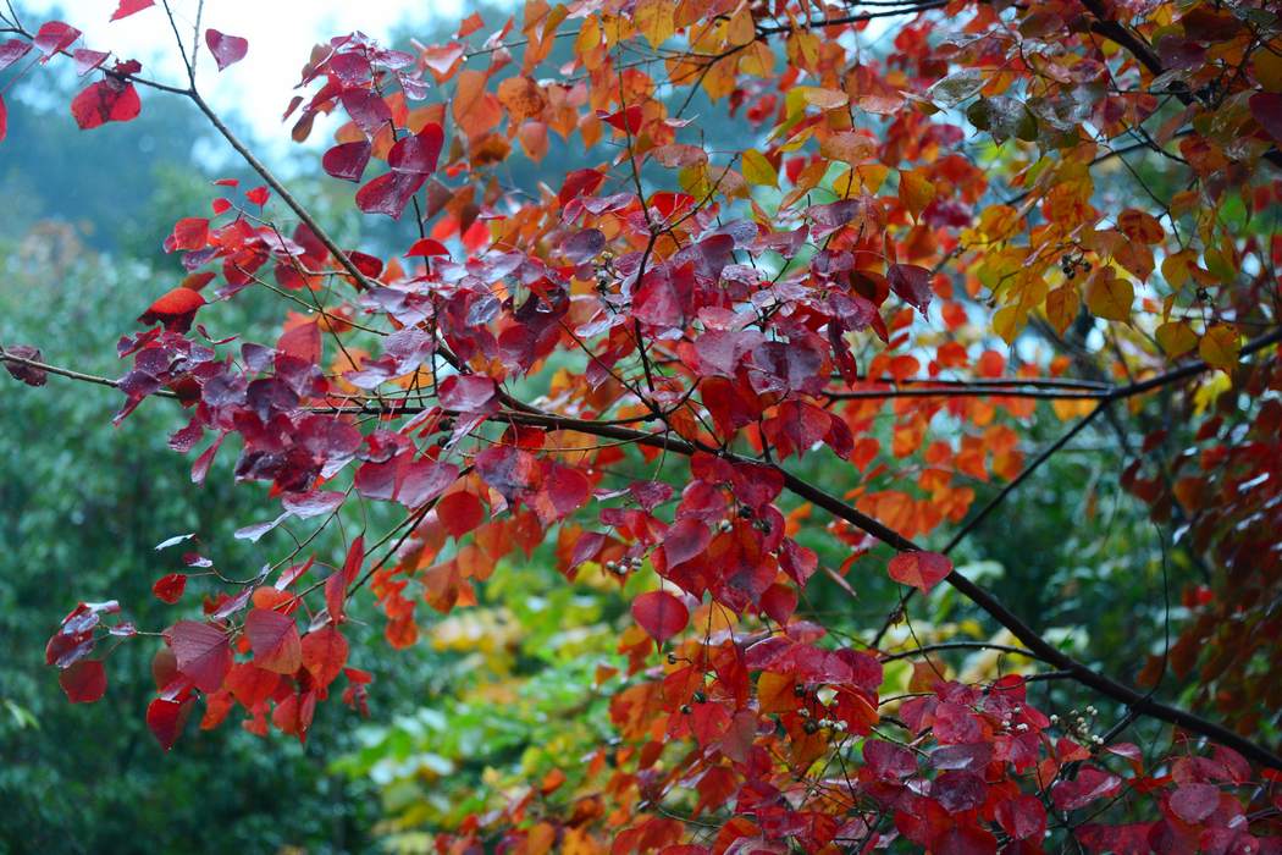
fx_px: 3027
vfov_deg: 16.1
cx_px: 641
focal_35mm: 85
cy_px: 428
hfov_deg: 23.9
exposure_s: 1/250
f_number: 5
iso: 1800
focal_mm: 85
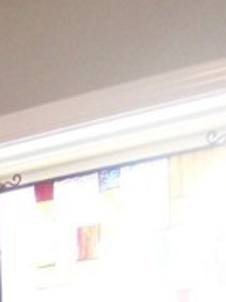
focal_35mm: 95
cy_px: 612
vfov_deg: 15.9
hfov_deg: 14.7
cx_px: -88
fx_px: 829
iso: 200
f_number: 2.8
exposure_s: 1/30
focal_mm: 3.8
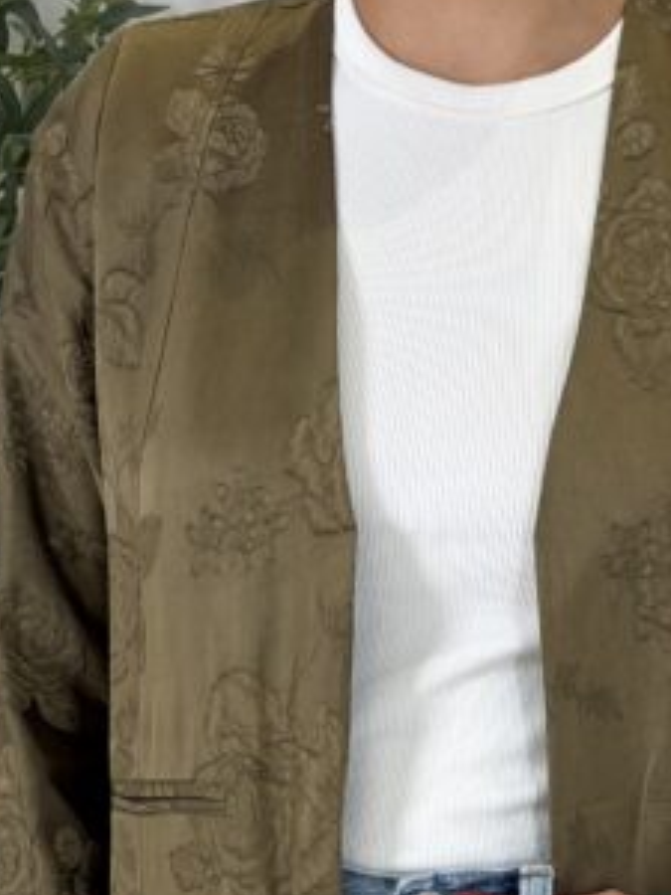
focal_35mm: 128
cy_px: 510
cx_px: 468
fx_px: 3308
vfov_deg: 15.4
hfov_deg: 11.6
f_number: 1.78
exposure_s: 1/463
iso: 64
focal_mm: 6.76
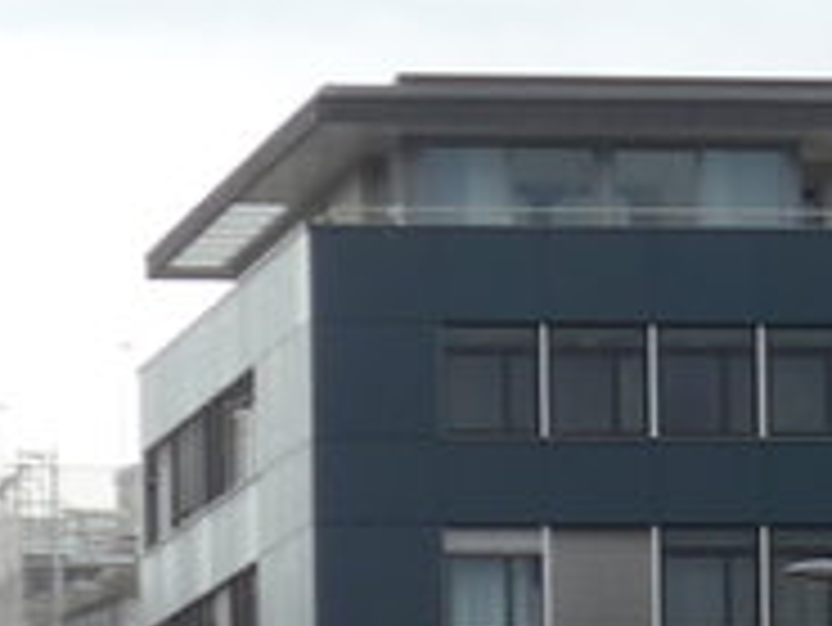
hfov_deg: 3.8
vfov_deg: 2.9
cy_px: 1184
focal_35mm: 518
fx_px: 12458
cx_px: 1821
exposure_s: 1/160
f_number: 4.4
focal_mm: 16
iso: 80
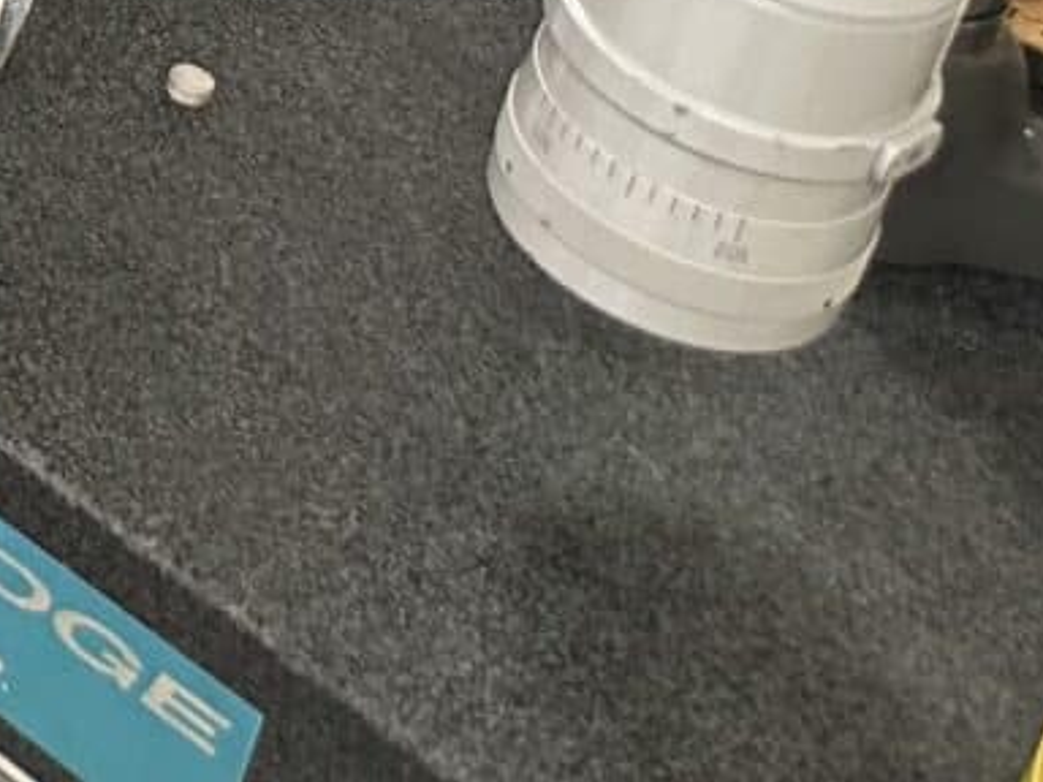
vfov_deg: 10.0
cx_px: -1632
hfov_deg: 11.8
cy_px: -1170
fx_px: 3857
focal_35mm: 128
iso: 200
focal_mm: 6.86
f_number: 1.78
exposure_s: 1/60
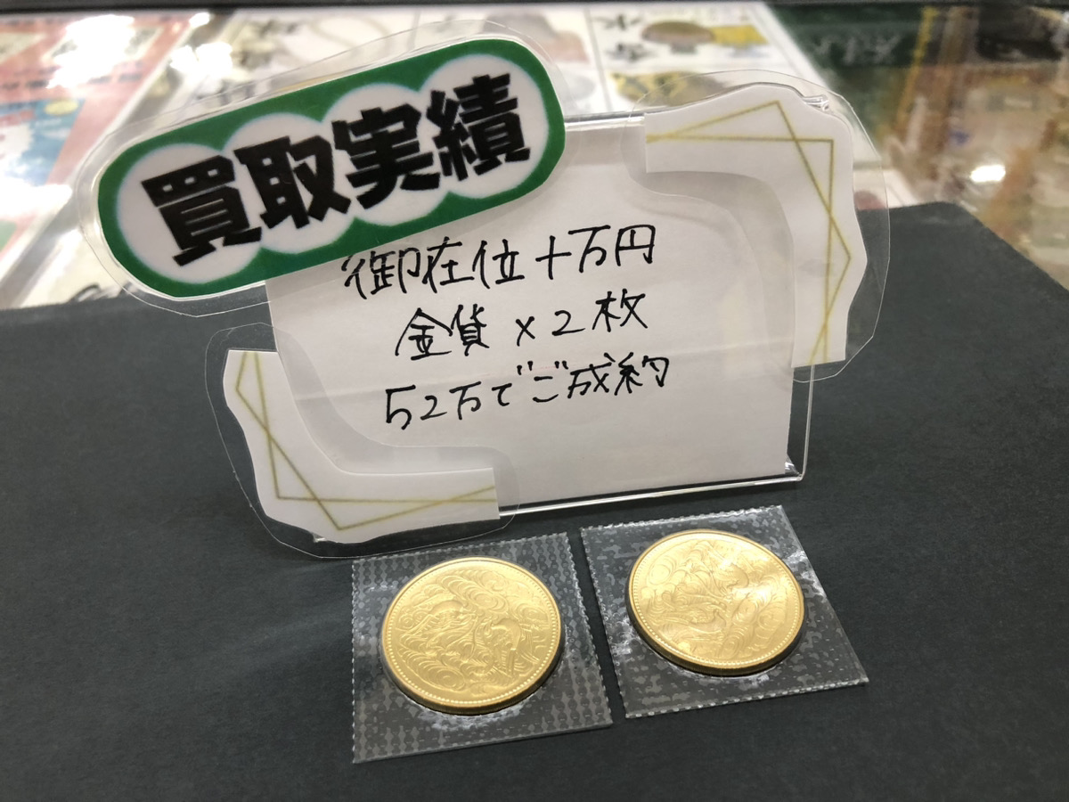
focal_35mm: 28
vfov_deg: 49.7
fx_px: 865
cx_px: 534
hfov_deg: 63.4
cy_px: 401
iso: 40
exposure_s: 1/25
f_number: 1.8
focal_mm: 3.99
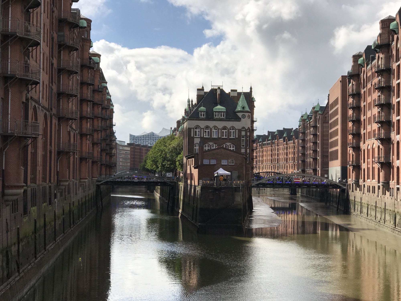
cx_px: 200
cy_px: 150
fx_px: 660
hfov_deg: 33.8
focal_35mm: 57
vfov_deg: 25.7
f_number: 2.8
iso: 20
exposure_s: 1/1623
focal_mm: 6.6
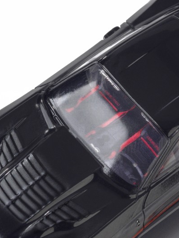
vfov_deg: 6.4
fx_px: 2124
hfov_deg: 4.8
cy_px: 144
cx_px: 138
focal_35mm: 308
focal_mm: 105
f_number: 32
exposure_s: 1/25
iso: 800
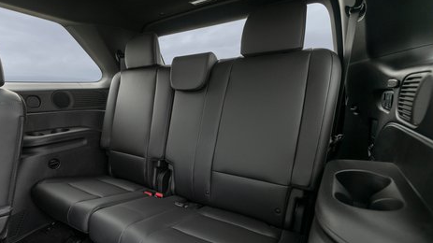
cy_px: 162
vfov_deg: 57.0
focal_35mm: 19
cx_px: 184
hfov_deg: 89.0
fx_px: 218
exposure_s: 1/40
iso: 400
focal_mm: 14
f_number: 4
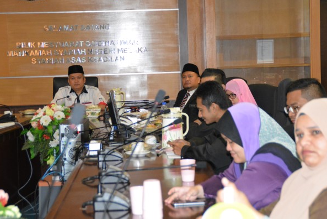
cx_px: 175
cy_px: 87
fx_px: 827
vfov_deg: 15.0
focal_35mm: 91
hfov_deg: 22.4
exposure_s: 1/60
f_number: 4.8
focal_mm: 50
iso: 3200
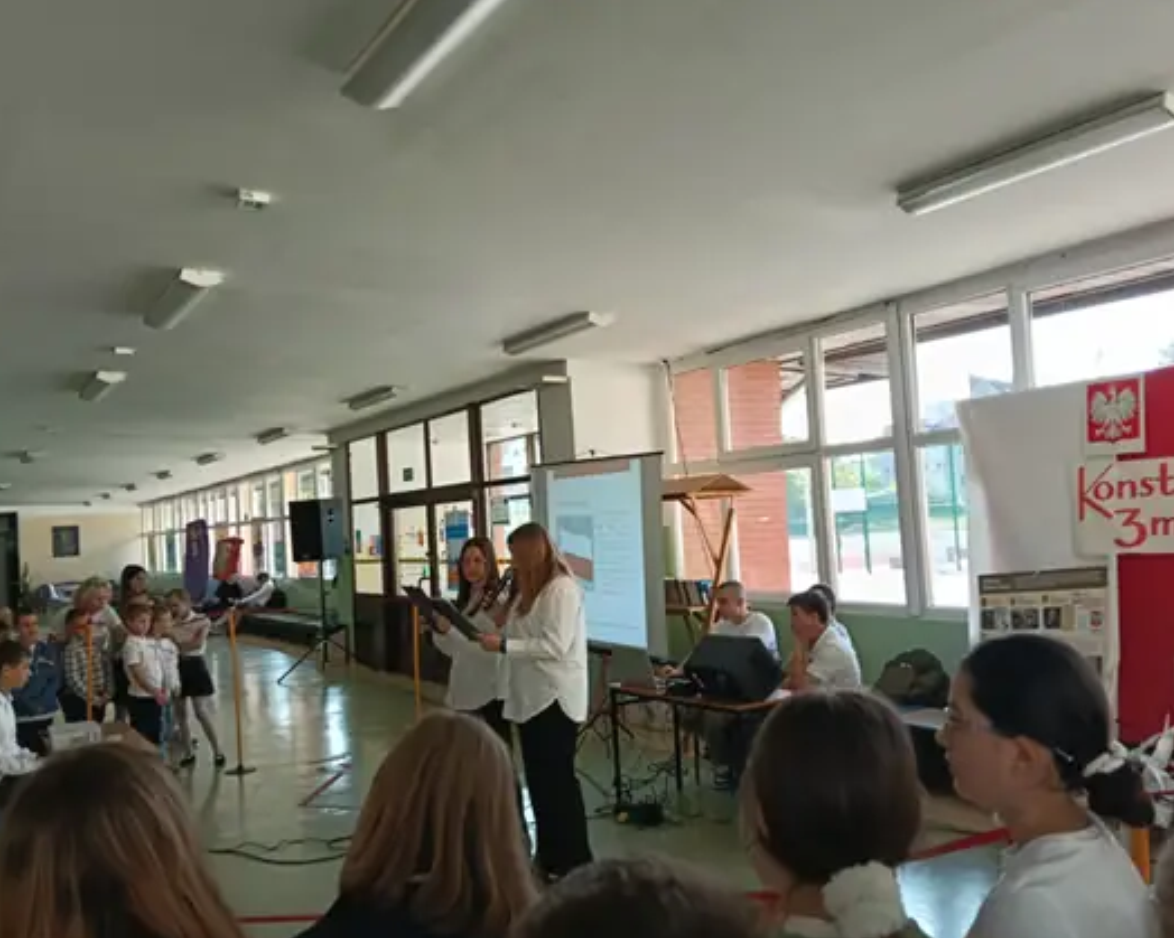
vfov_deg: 50.0
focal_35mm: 29
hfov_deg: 60.5
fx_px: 1007
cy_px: 475
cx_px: 585
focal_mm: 3.98
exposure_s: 1/50
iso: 80
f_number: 1.8
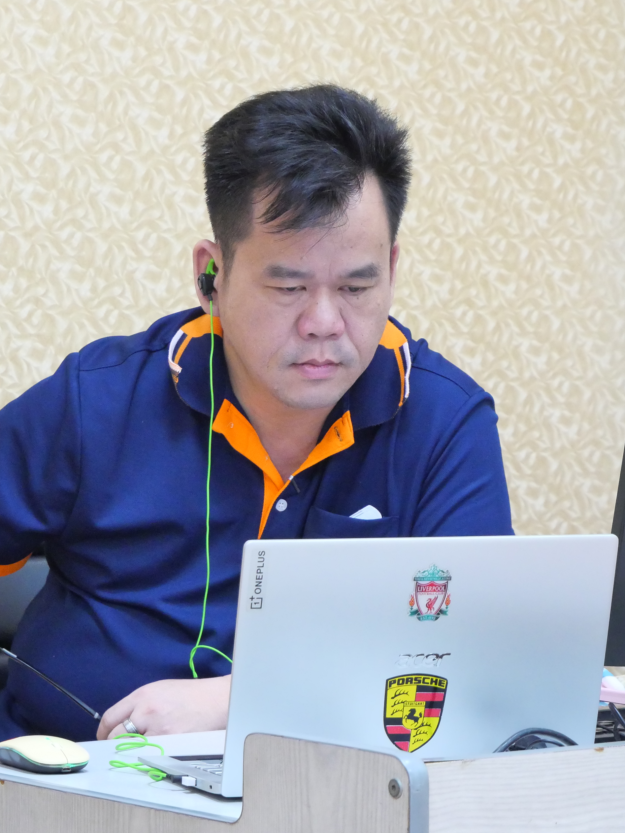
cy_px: 416
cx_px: 324
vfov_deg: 11.0
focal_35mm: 179
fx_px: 4308
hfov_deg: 8.3
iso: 3200
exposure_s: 1/20
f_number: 5.6
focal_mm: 60
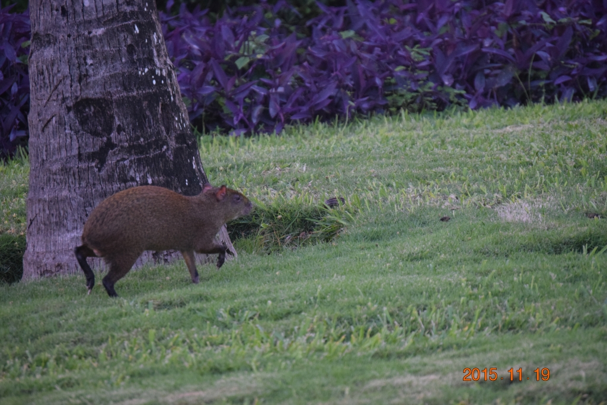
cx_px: 304
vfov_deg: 4.6
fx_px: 5056
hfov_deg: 6.9
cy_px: 202
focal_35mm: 300
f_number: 5.6
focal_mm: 200
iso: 2500
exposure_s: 1/500
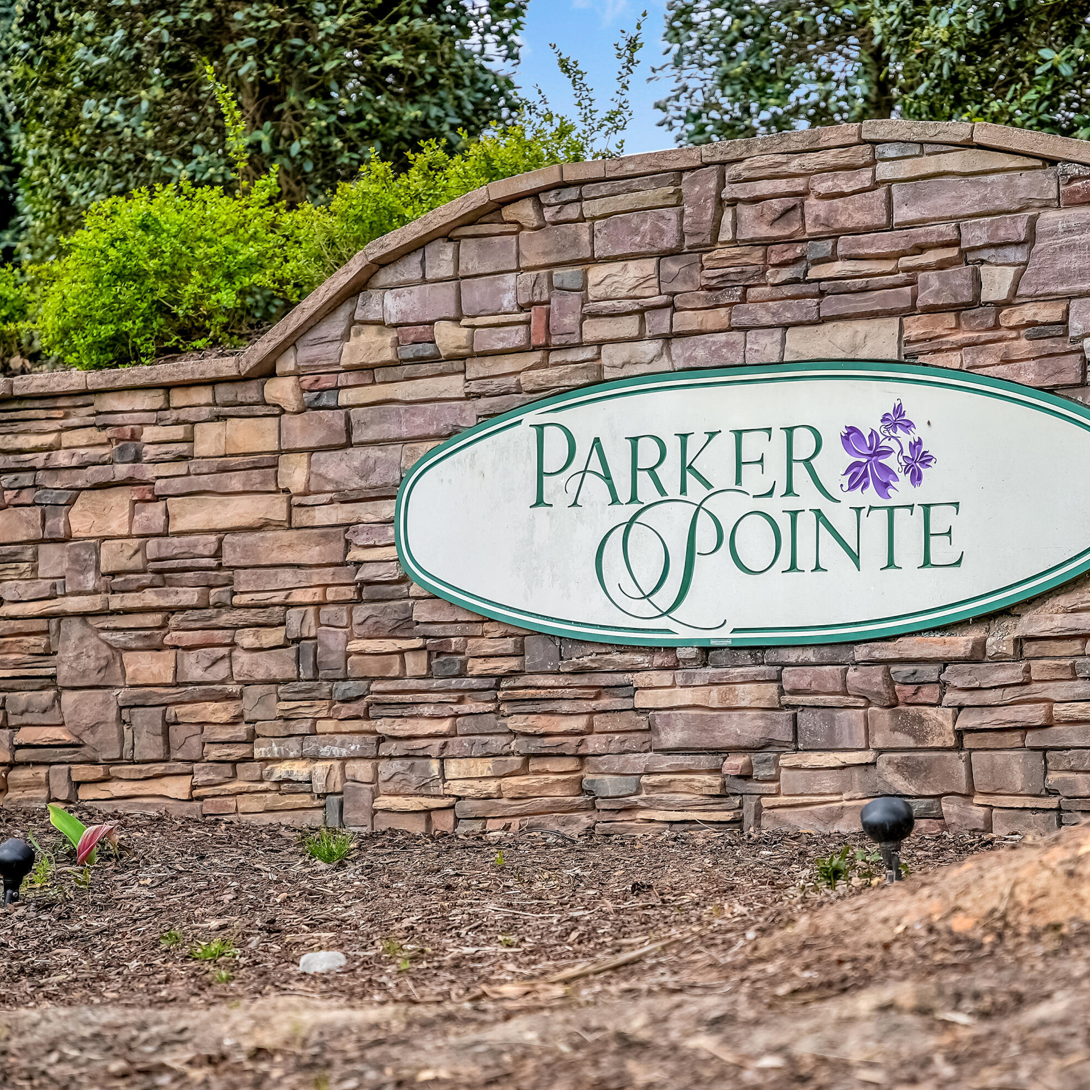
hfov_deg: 19.2
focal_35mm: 90
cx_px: 725
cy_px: 544
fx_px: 3206
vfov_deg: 19.3
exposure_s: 1/3200
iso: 250
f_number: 2.8
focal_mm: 70
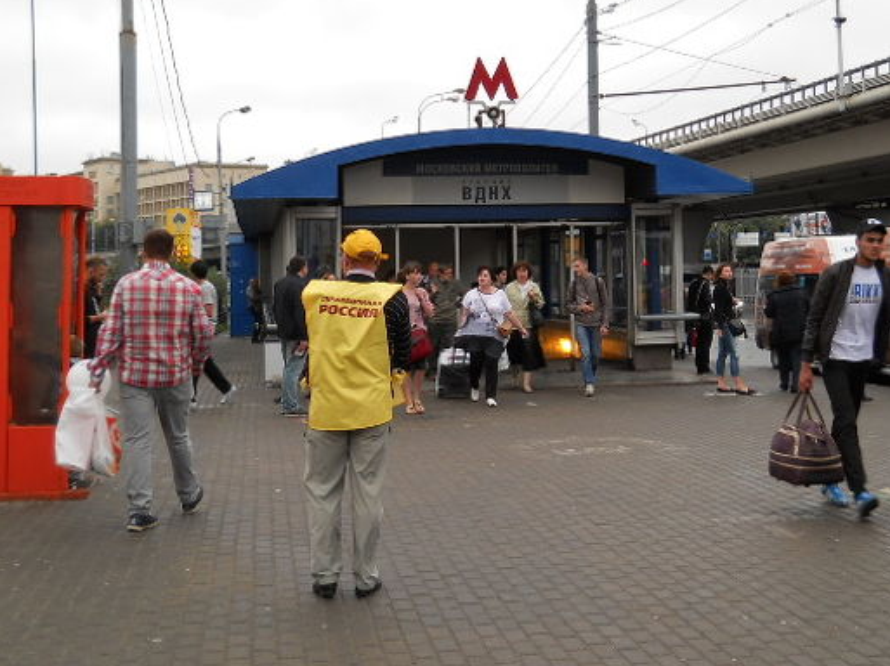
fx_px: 1336
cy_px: 258
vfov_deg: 27.9
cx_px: 503
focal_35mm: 52
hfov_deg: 36.8
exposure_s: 1/50
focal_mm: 6.72
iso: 80
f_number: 3.1
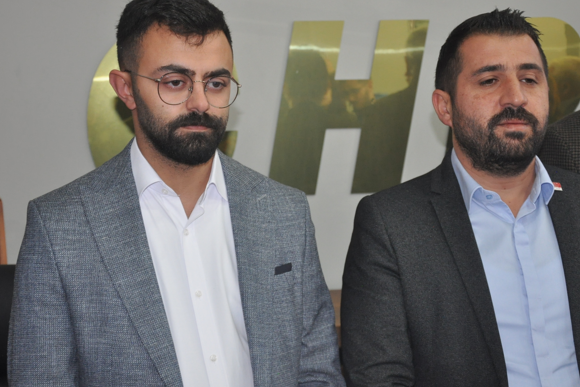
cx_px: 297
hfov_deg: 31.4
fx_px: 1031
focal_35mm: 64
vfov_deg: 21.2
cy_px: 171
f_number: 4.5
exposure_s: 1/60
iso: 1250
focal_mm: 38
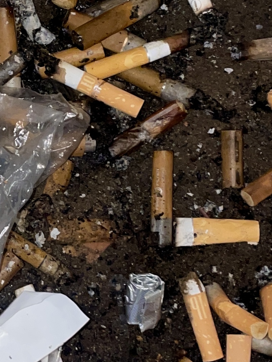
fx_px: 1121
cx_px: -31
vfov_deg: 18.4
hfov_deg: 13.5
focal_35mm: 107
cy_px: 206
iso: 64
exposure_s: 1/17
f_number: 1.6
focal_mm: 4.2
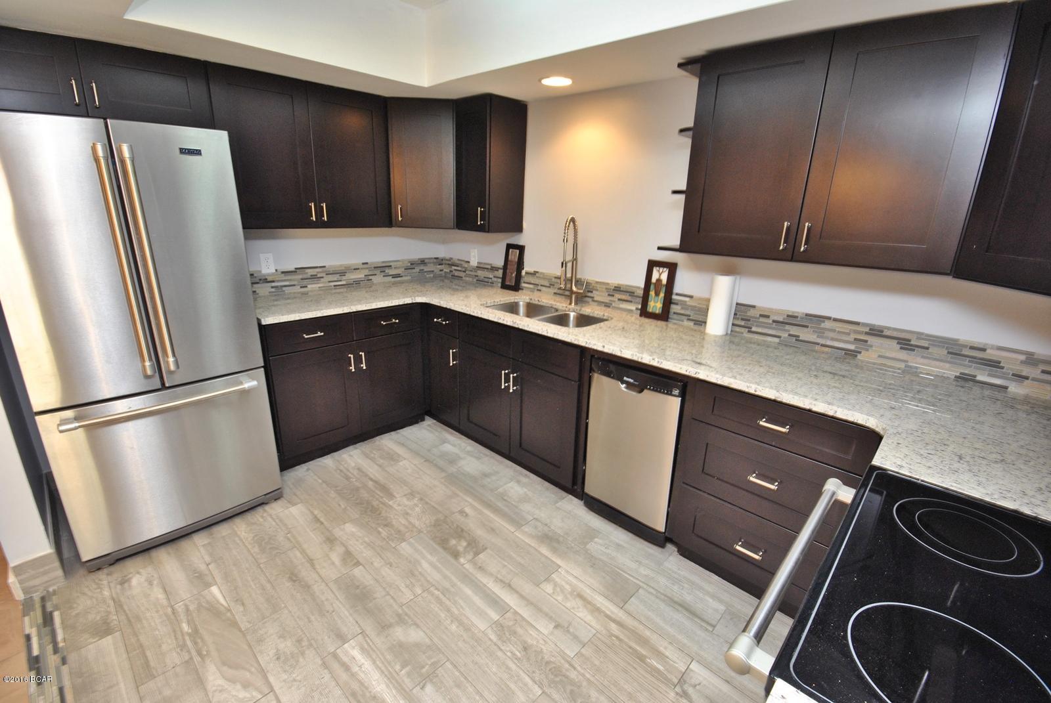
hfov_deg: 100.3
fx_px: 438
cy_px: 352
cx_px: 526
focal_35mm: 15
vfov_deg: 77.5
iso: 400
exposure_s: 1/10
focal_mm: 10
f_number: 10
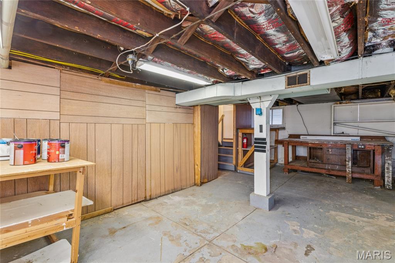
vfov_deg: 72.0
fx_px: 181
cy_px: 132
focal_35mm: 16
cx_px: 198
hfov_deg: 95.0
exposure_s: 1.3
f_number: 13
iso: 200
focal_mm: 16.5
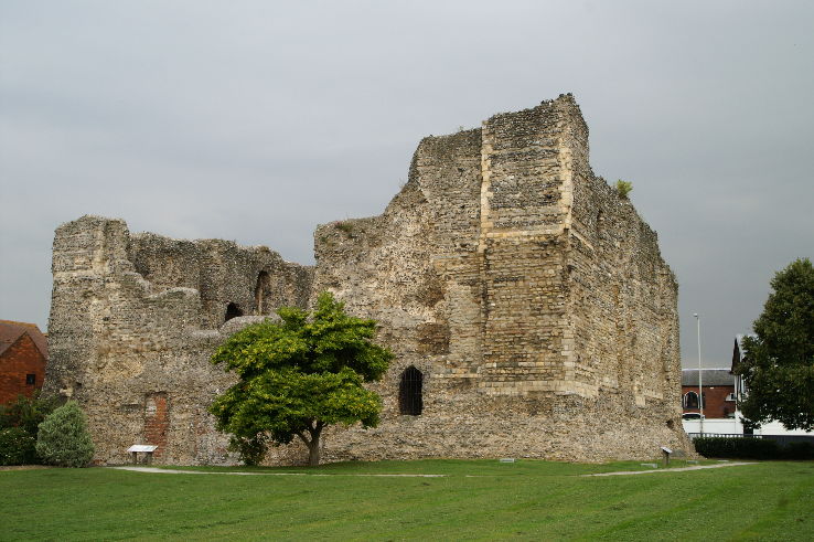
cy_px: 271
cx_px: 407
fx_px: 881
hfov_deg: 49.6
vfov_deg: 34.2
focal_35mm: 39
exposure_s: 1/100
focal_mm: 26
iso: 400
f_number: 10
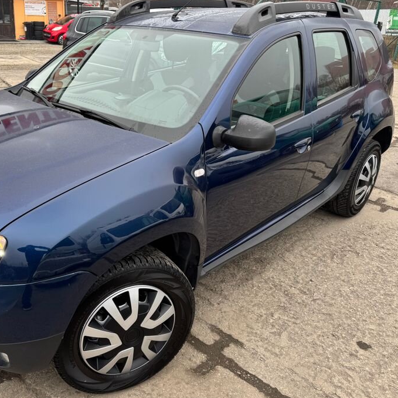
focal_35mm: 32
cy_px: 191
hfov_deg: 50.0
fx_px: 416
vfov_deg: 51.1
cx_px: 125
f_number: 1.78
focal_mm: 6.76
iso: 80
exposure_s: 1/604
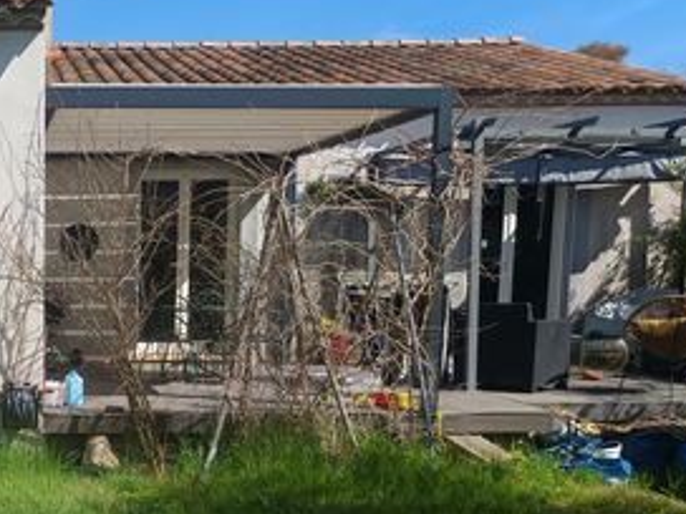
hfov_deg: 32.9
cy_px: 406
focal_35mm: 53
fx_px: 1050
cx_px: -13
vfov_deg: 27.0
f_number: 1.7
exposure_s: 1/560
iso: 53
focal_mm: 5.31
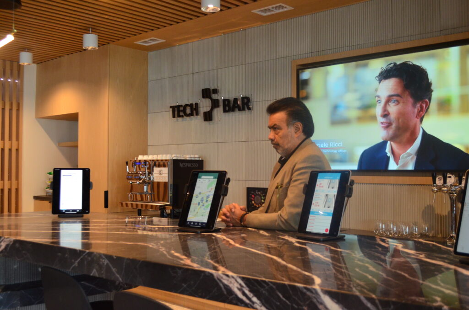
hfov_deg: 49.6
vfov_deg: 34.1
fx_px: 507
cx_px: 234
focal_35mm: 39
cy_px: 155
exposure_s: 1/100
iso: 1250
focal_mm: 26
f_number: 5
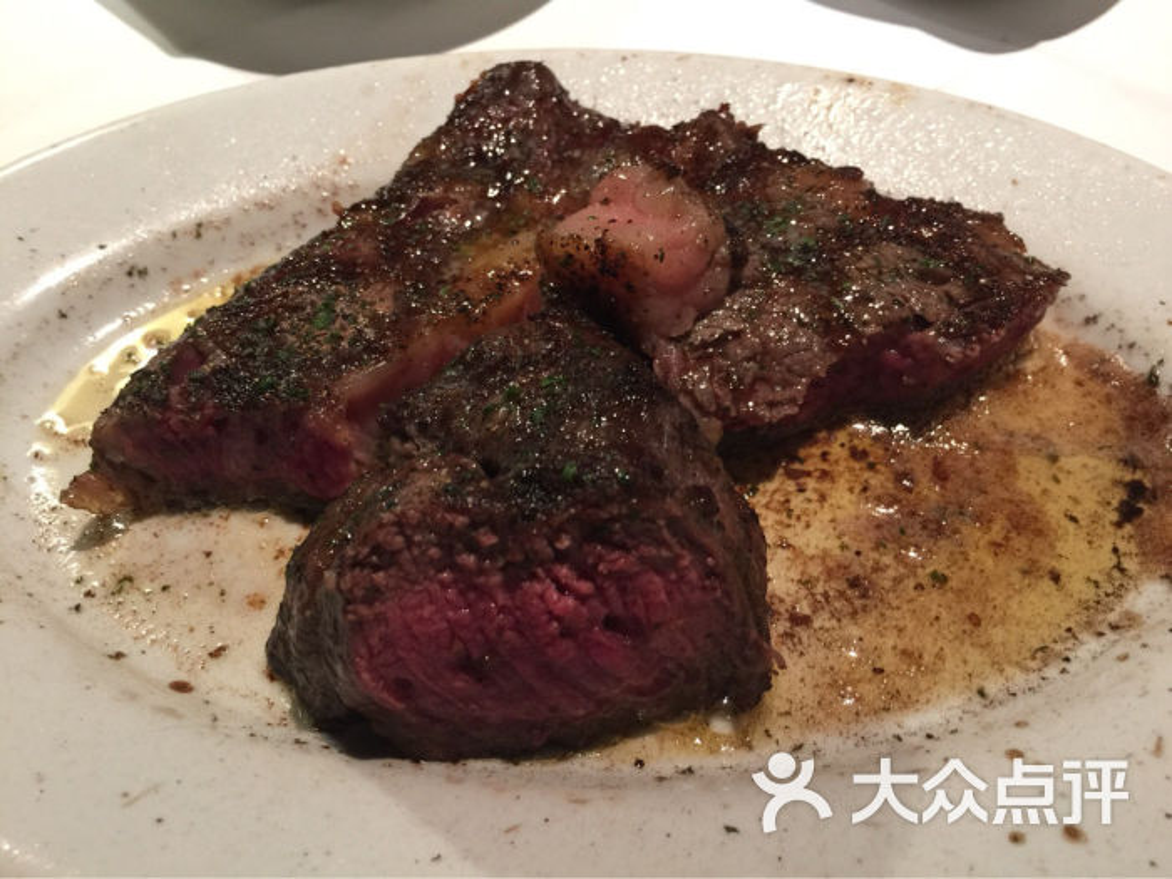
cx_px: 586
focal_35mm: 29
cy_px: 440
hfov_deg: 61.7
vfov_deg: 48.2
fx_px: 982
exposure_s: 1/15
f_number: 2.2
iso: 64
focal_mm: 4.15
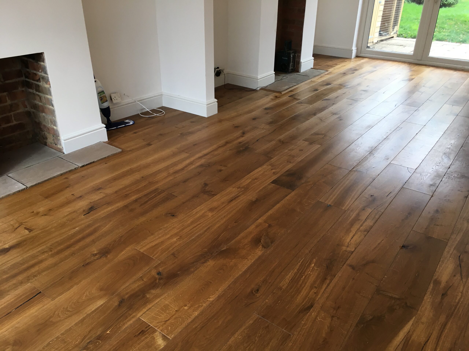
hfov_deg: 61.7
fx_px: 393
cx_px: 234
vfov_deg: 48.2
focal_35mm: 29
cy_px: 176
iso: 25
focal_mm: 4.15
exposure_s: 1/33
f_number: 2.2
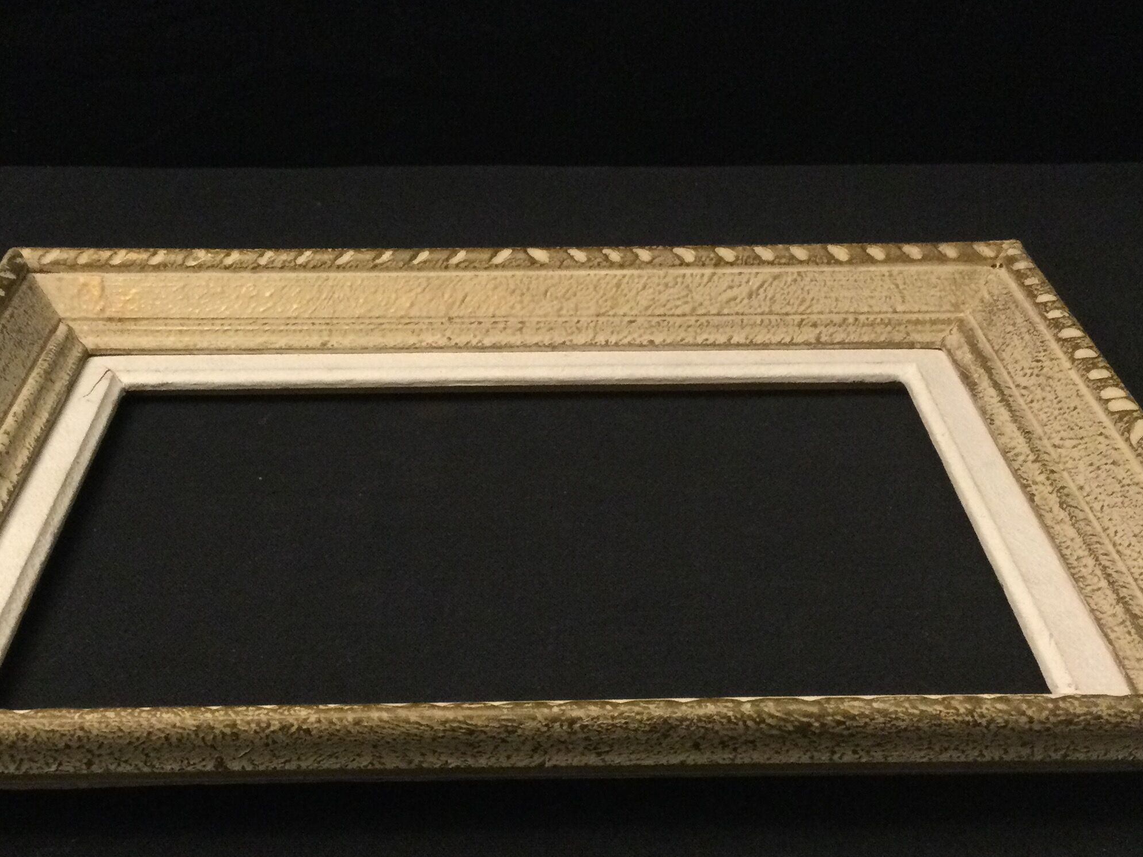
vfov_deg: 28.5
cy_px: 500
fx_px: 1684
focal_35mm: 51
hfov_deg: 37.4
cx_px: 506
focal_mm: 3.3
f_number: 2.4
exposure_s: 1/20
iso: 200
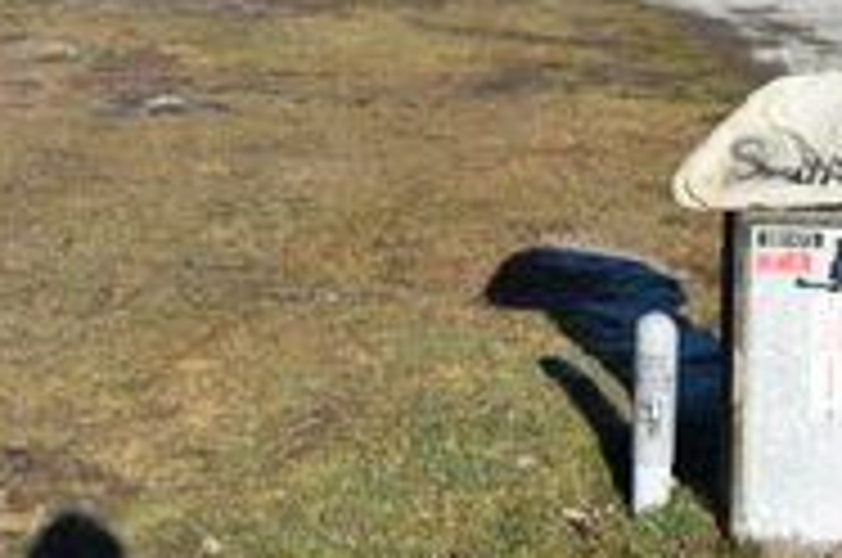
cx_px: -32
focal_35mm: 83
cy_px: -56
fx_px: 1938
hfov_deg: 23.3
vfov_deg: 15.9
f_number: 10
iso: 200
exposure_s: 1/400
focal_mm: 22
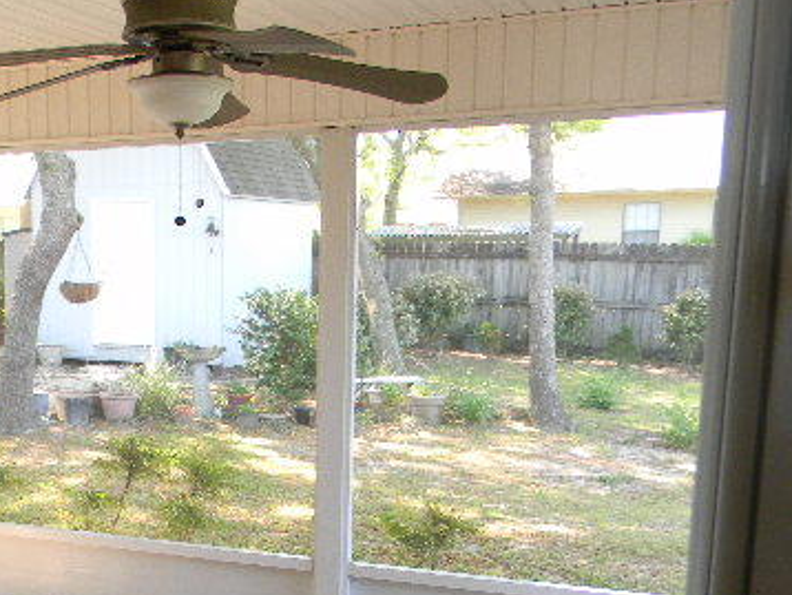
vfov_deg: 28.6
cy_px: 469
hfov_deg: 36.8
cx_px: 155
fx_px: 1145
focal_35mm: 50
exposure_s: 1/30
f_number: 3.5
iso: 257
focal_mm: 5
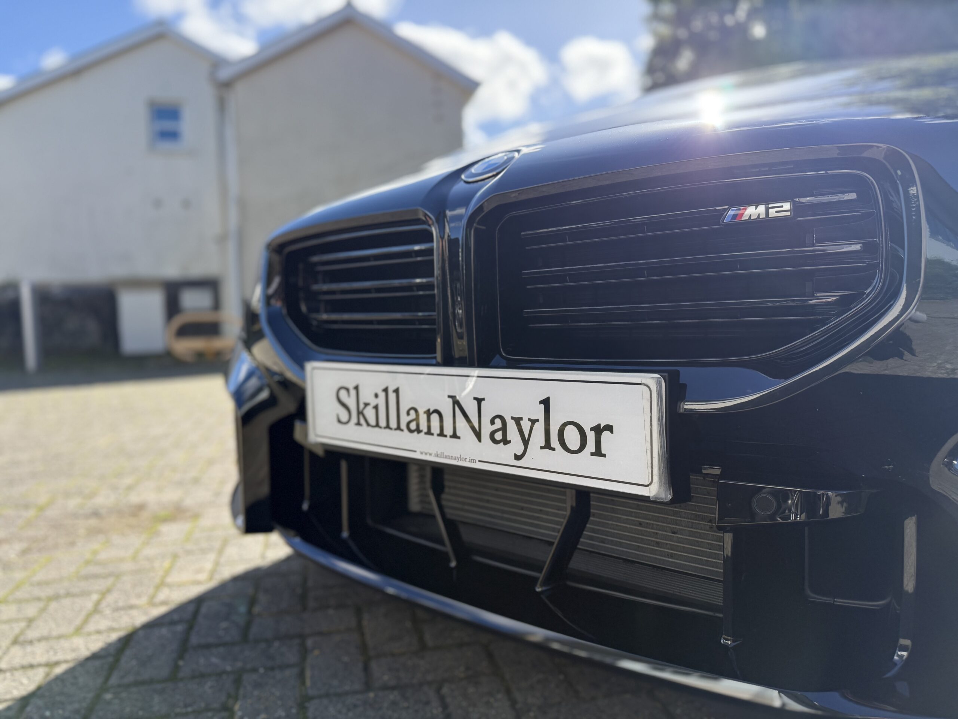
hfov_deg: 71.6
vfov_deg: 56.8
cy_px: 360
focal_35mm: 24
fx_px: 664
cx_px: 479
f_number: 1.78
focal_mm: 6.76
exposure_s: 1/2232
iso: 100
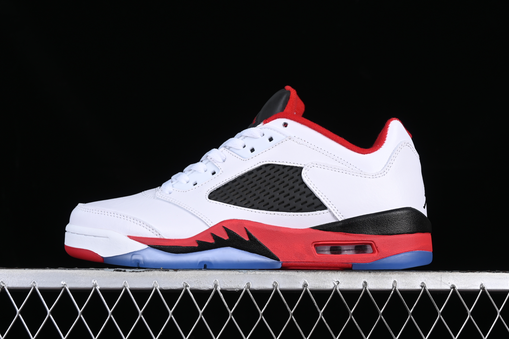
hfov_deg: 27.0
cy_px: 170
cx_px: 254
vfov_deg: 18.2
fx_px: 1060
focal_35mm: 75
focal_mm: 50
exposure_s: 1/80
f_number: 8
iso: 160
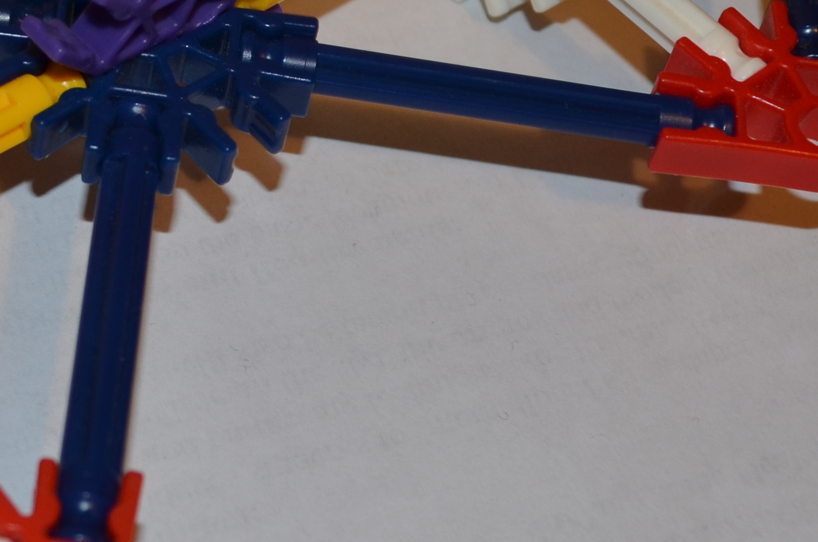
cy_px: 130
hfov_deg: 18.7
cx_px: 48
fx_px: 2426
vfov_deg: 12.7
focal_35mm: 107
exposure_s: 1/30
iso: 200
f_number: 5.6
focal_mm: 22
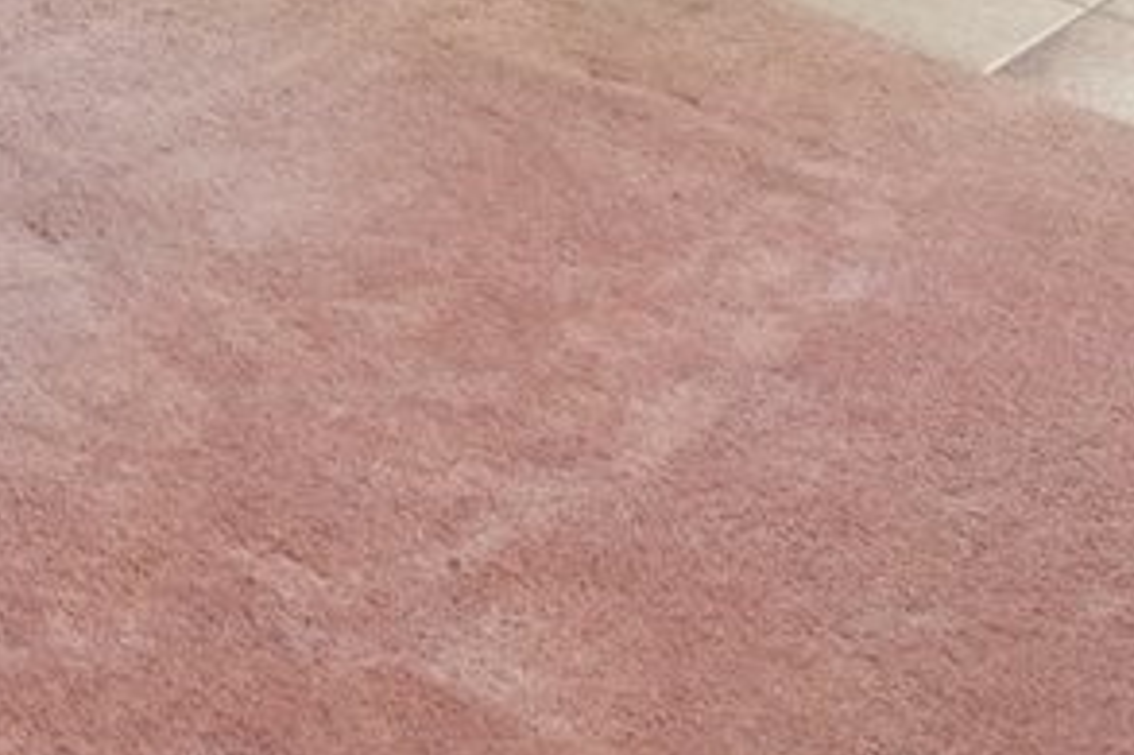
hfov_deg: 16.0
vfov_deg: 9.5
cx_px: -782
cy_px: -1522
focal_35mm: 112
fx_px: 3526
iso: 400
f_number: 8
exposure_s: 1/20
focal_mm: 16
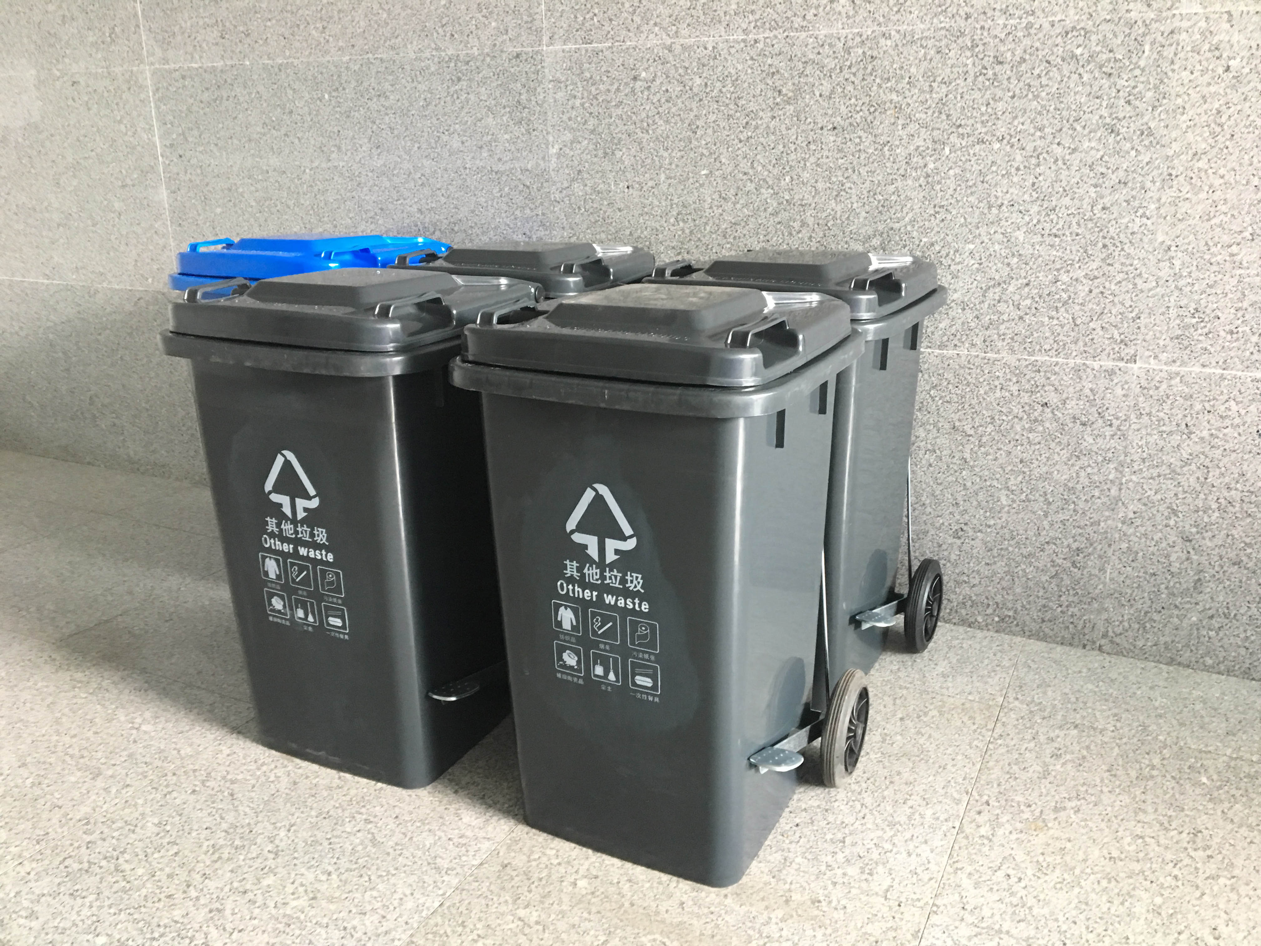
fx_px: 1056
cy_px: 473
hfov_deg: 61.7
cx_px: 630
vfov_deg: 48.2
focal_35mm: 29
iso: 200
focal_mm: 4.15
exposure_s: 1/20
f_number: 2.2
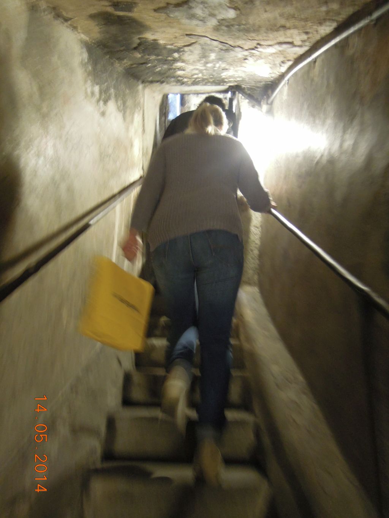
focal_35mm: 24
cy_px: 259
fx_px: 360
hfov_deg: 56.8
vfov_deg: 71.6
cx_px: 194
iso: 640
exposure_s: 1/8
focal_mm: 4.3
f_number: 2
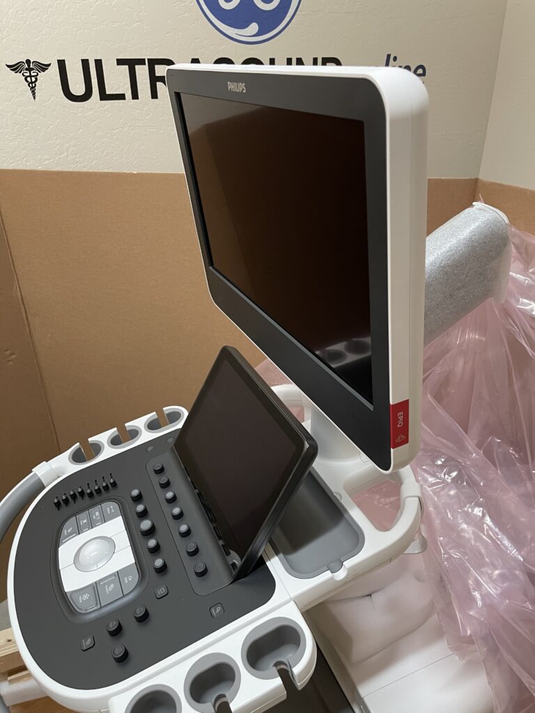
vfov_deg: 67.3
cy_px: 356
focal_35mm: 26
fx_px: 536
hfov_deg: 53.1
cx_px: 268
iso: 400
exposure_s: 1/60
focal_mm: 5.1
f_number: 1.6
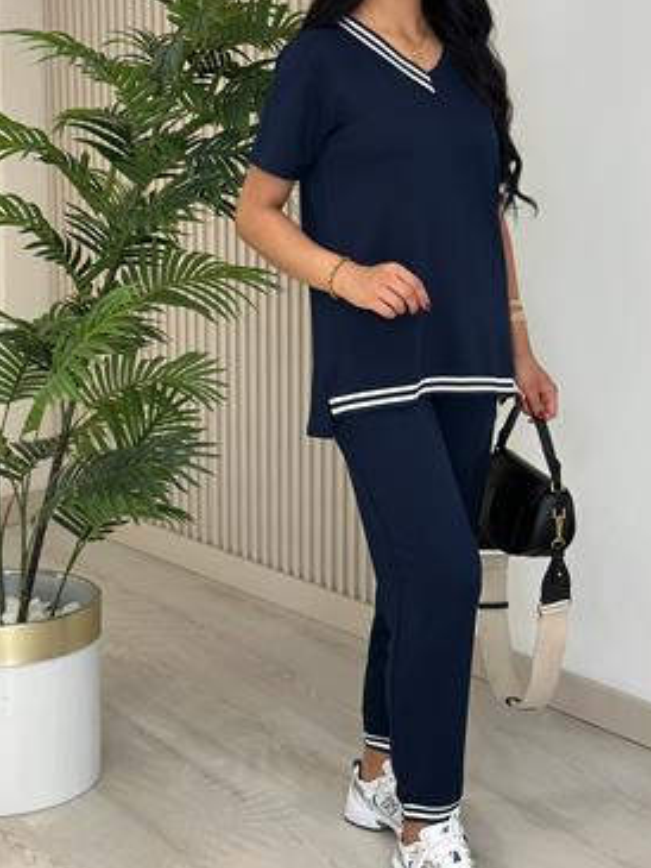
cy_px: 322
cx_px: 432
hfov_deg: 20.9
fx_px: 1754
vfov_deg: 27.7
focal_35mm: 70
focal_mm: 6.86
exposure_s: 1/230
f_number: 1.78
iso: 80
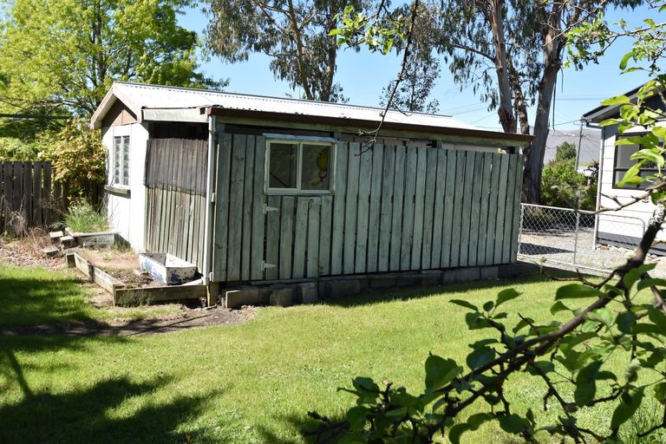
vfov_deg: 40.0
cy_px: 222
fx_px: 610
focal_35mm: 33
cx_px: 333
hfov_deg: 57.2
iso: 200
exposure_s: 1/320
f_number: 9
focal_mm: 22
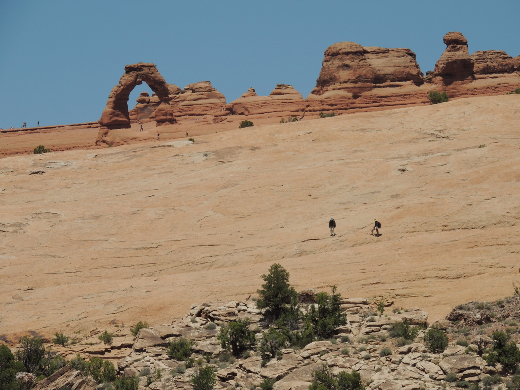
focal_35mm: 250
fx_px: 3755
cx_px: 260
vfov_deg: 5.9
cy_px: 195
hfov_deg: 7.9
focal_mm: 44.5
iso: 100
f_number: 4.7
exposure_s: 1/1250
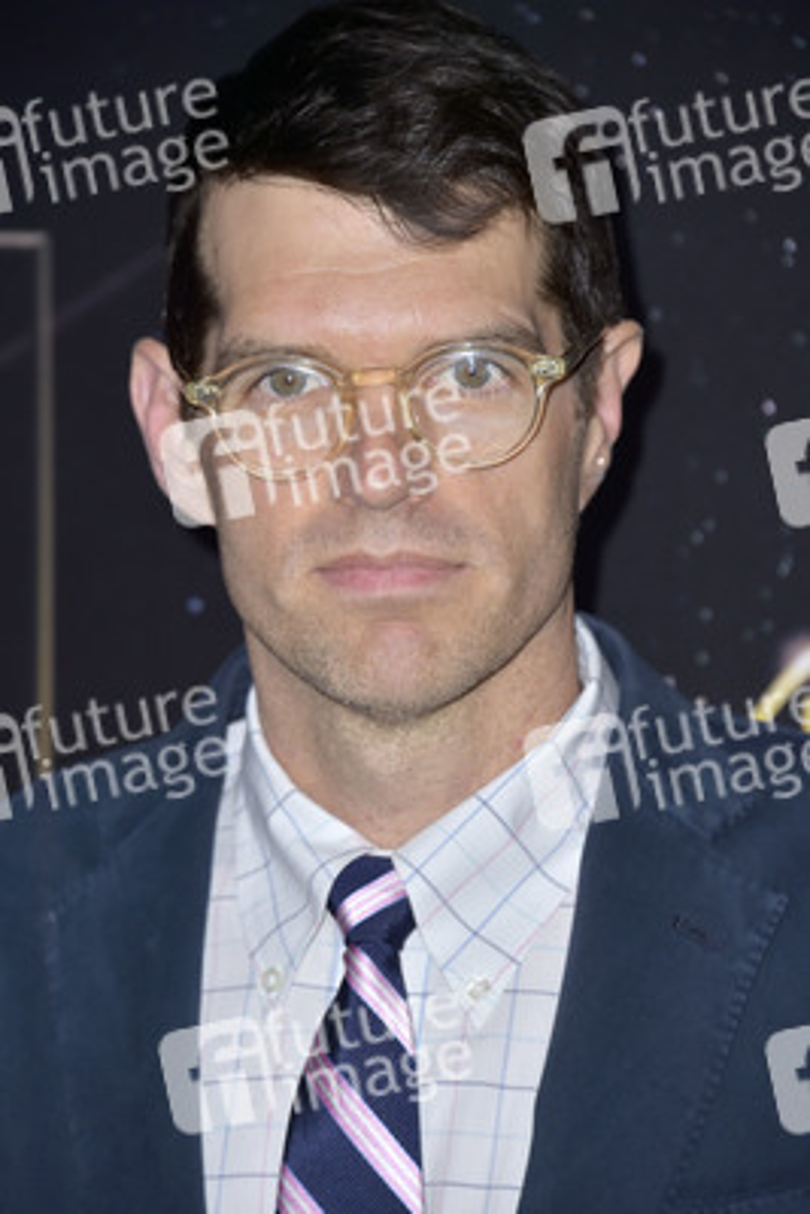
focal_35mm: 250
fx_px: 8430
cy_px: 607
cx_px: 405
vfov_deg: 8.2
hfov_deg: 5.5
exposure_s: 1/250
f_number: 7.1
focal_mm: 250
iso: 320
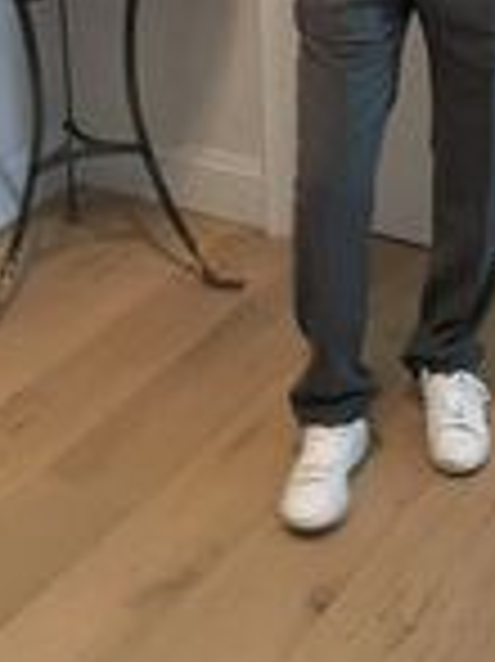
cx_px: 374
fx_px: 1508
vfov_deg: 22.6
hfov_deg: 18.5
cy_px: -149
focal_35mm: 79
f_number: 2.2
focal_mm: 4.15
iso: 200
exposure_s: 1/30
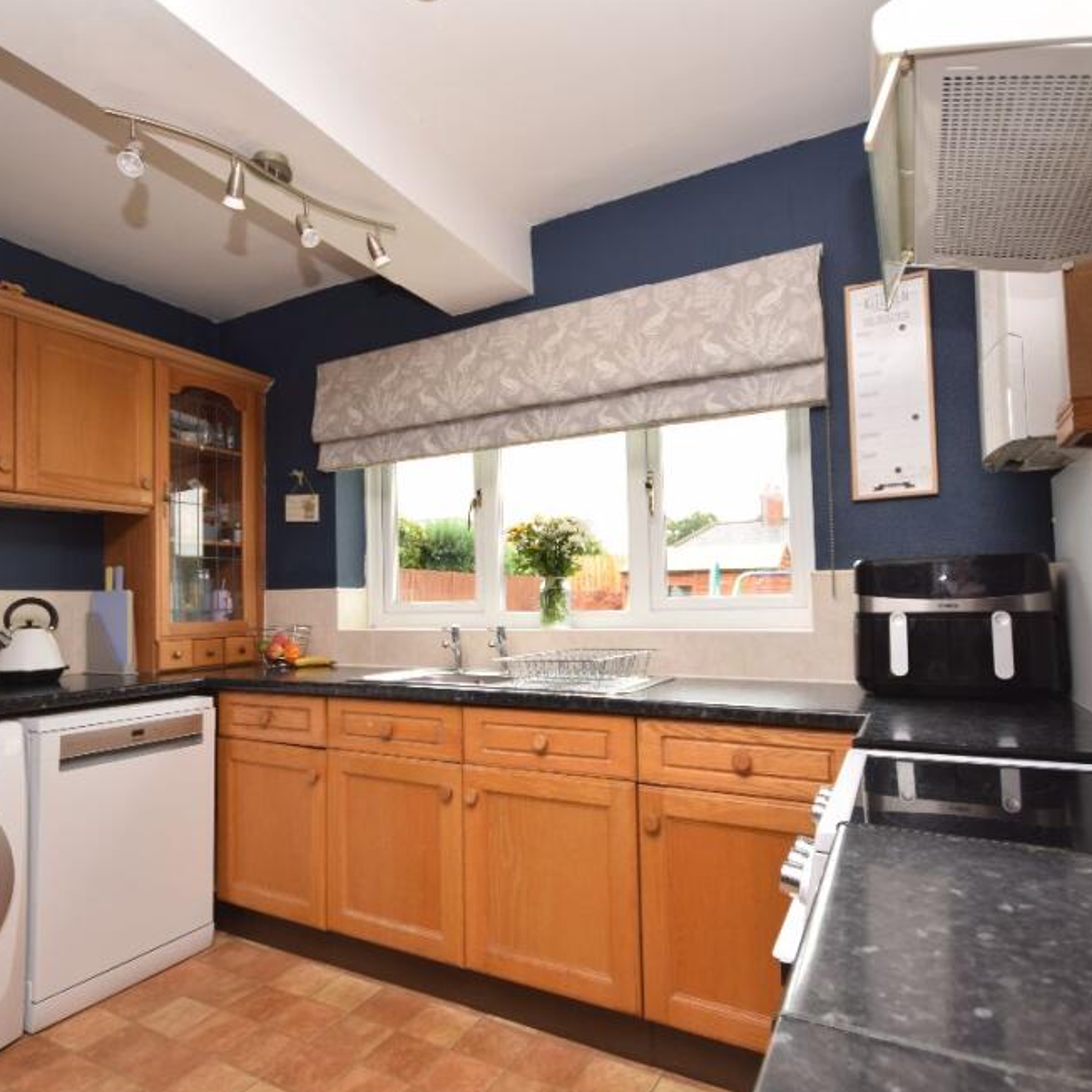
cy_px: 564
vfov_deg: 74.8
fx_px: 714
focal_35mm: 20
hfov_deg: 74.3
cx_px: 460
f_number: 4
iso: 100
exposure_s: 1/60
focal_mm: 10
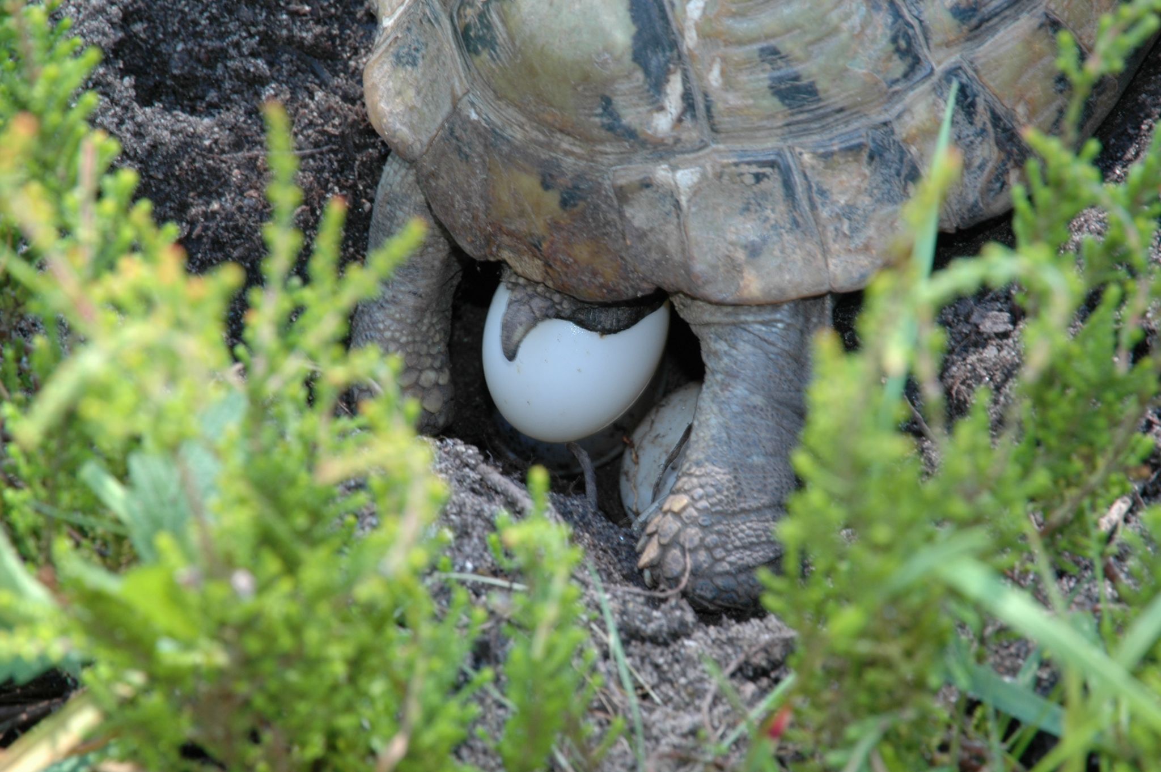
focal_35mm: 180
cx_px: 580
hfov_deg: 11.4
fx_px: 5800
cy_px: 386
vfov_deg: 7.6
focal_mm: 120
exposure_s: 1/13
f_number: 13
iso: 200
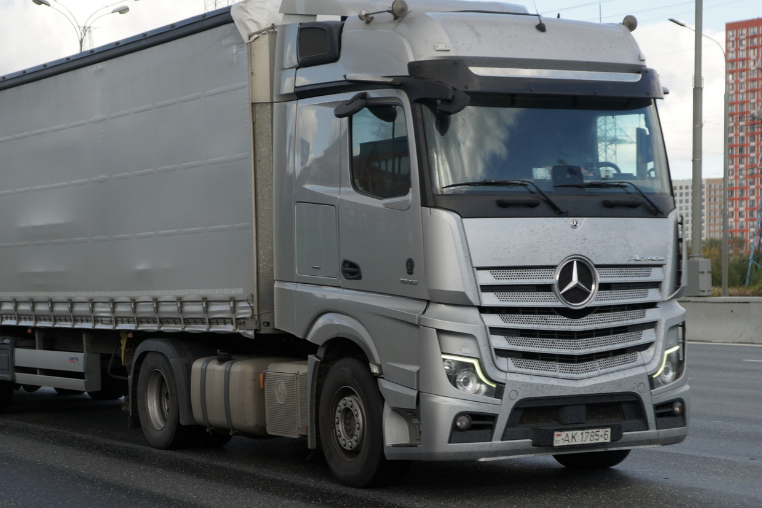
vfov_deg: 19.2
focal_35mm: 71
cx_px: 276
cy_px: 242
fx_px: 1503
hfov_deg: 28.3
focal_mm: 55
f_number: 3.2
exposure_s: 1/1000
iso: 200
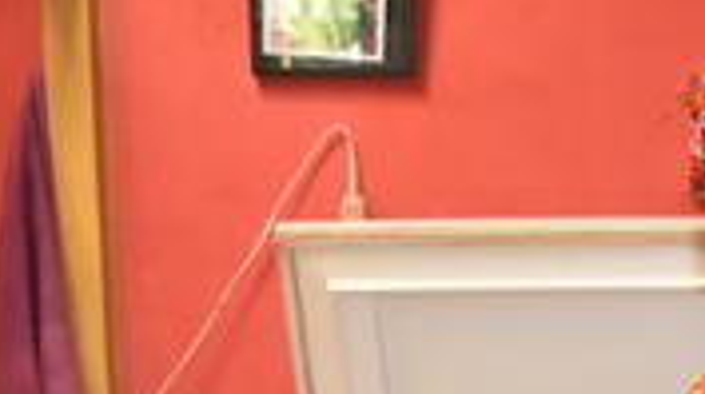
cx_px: 781
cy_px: 623
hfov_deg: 24.7
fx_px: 1493
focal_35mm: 80
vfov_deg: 13.9
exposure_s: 1/60
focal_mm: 18
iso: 1800
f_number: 3.5
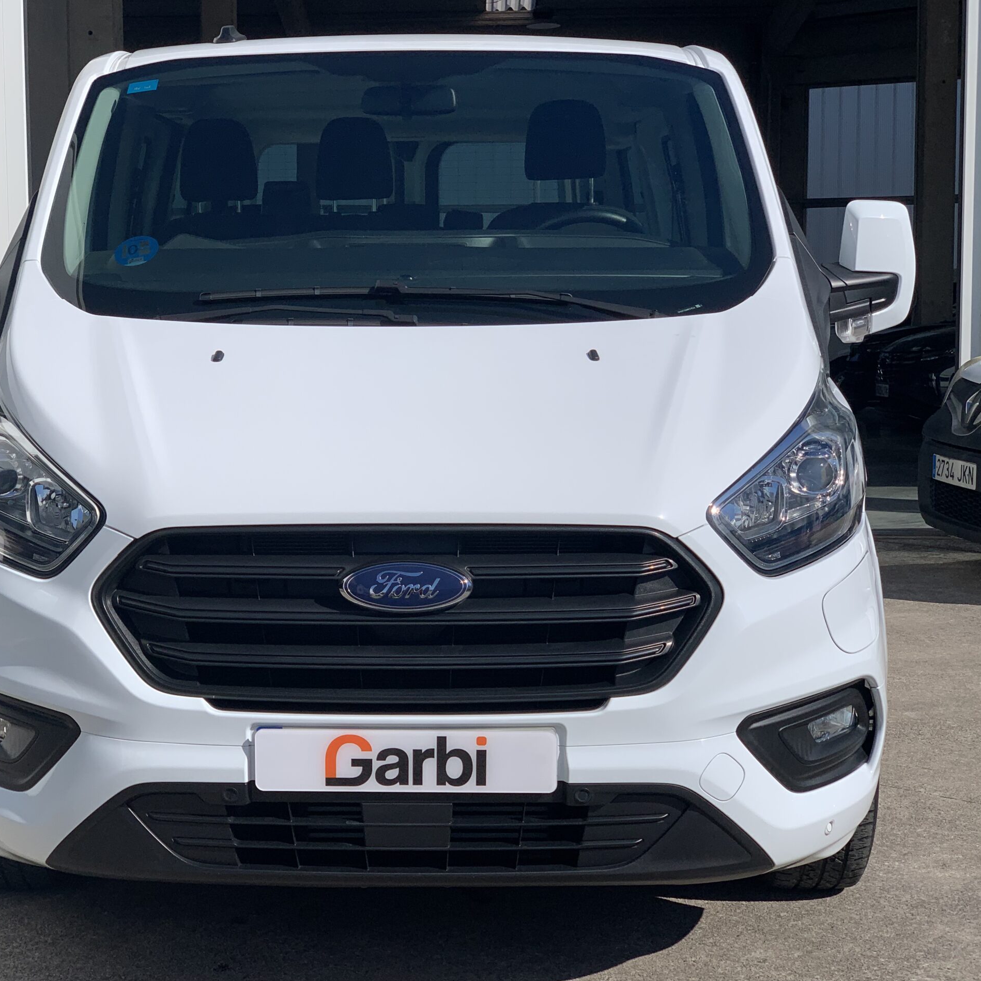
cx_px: 374
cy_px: 487
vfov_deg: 27.7
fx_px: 1988
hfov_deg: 27.6
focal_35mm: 62
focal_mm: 6
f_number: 2.4
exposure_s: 1/2817
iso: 16
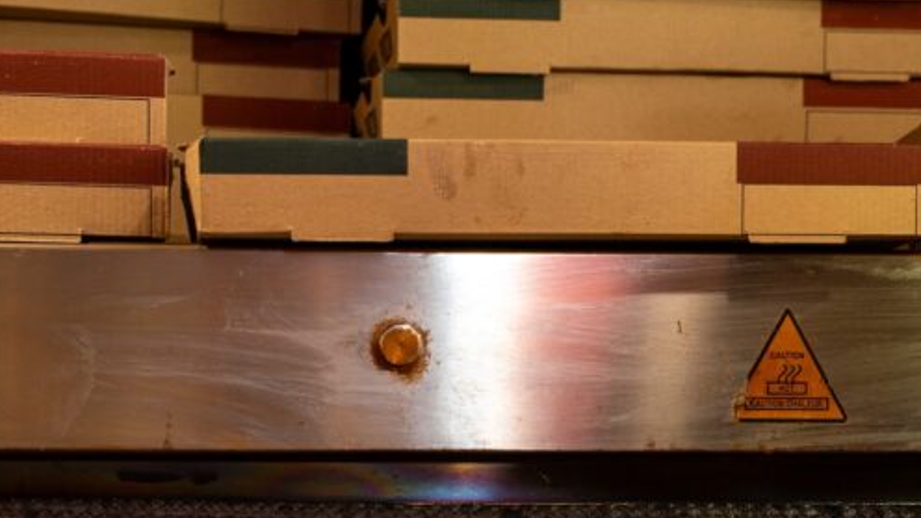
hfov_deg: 19.8
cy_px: 674
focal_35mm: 108
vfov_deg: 11.0
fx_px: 2636
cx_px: 531
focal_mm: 49.9
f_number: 4.5
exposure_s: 1/160
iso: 800
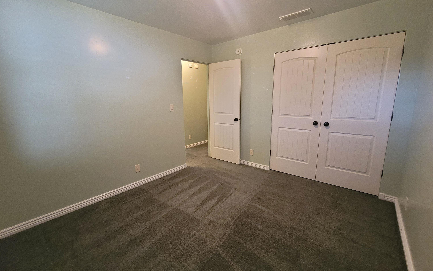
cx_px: 214
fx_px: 165
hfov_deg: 105.3
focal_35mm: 14
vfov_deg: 78.6
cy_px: 130
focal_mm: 2.2
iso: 500
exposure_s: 1/30
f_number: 2.2
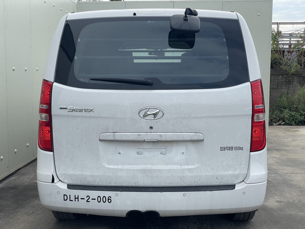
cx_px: 152
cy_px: 114
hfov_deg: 36.8
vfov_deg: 28.0
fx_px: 458
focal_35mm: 52
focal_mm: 6
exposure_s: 1/695
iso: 25
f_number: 2
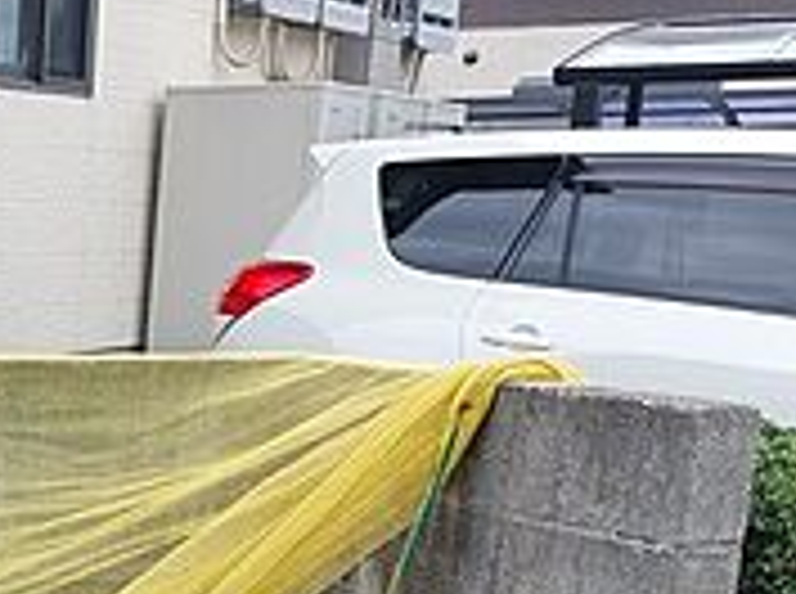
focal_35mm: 87
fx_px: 1997
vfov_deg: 15.7
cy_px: 864
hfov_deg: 19.9
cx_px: -351
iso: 25
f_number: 1.8
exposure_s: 1/370
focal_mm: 5.23
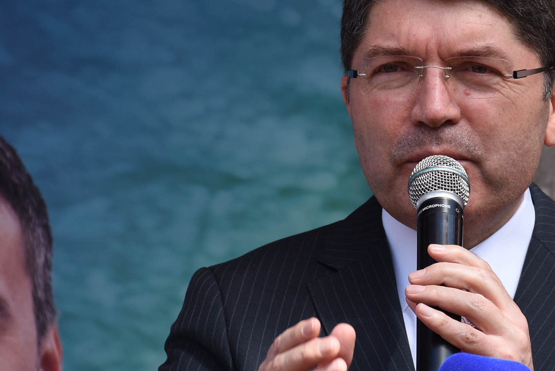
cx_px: 452
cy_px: 196
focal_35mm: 318
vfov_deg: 4.3
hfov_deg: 6.5
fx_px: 4906
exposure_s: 1/500
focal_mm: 100
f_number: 5.6
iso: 250
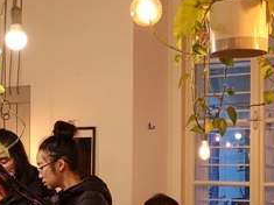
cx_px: 120
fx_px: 728
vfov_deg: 15.9
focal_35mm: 92
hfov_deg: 21.3
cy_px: 168
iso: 500
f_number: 1.8
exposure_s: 1/120
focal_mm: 3.95
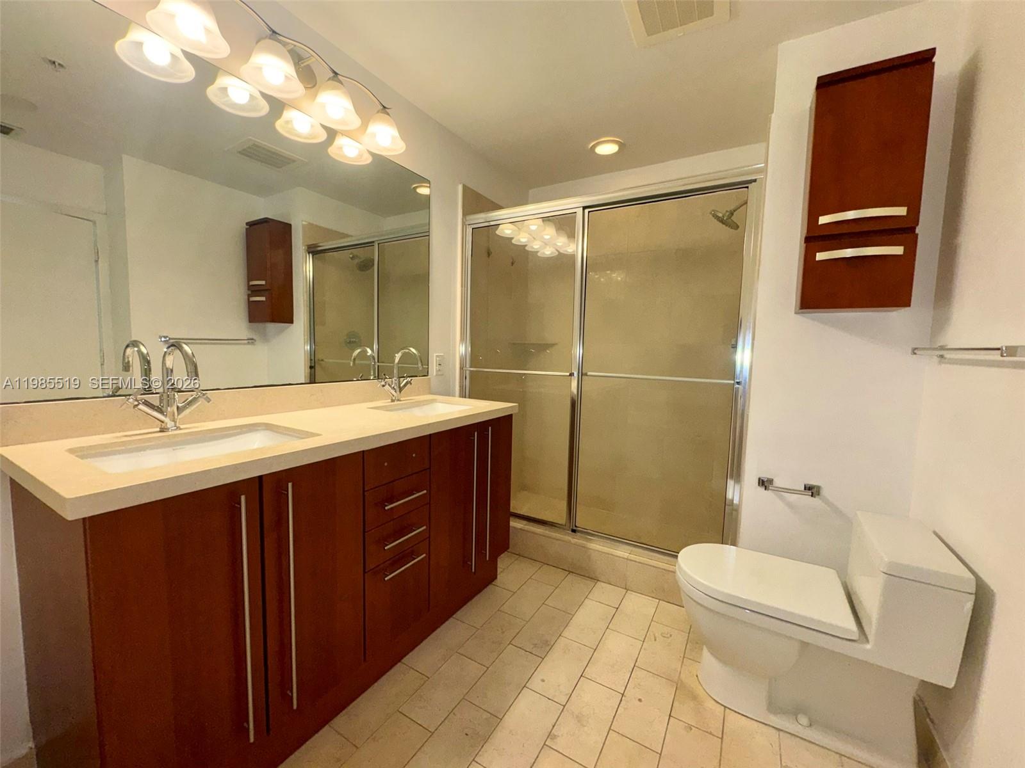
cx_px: 512
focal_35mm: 14
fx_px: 415
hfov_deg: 102.1
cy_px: 384
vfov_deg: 85.7
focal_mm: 2.22
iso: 80
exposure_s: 1/120
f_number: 2.2
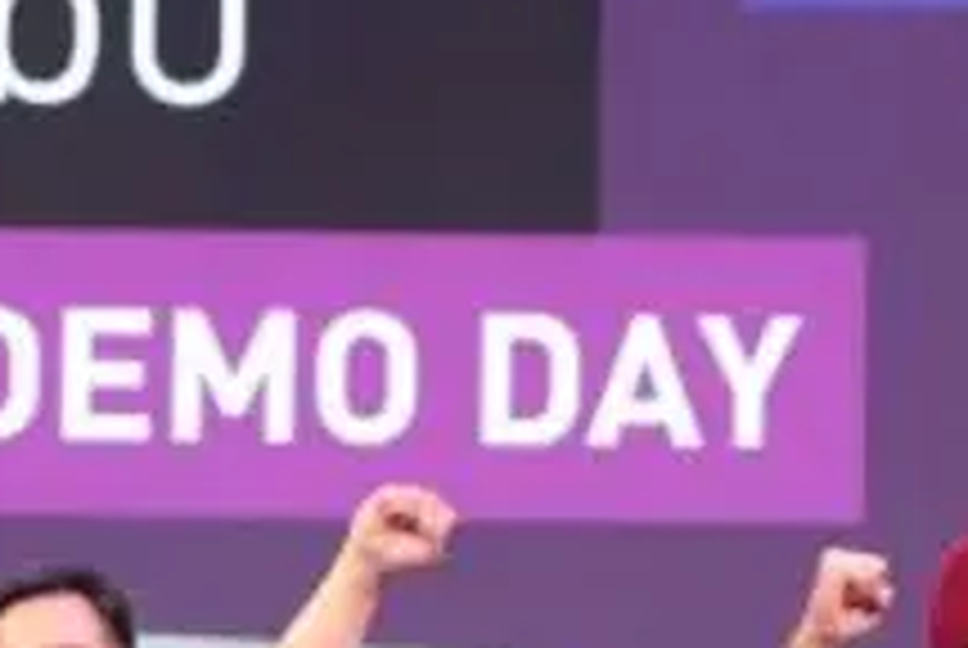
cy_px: 551
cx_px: 824
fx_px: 8966
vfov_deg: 4.1
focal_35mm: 333
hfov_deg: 6.2
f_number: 5
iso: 800
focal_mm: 92
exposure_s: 1/80
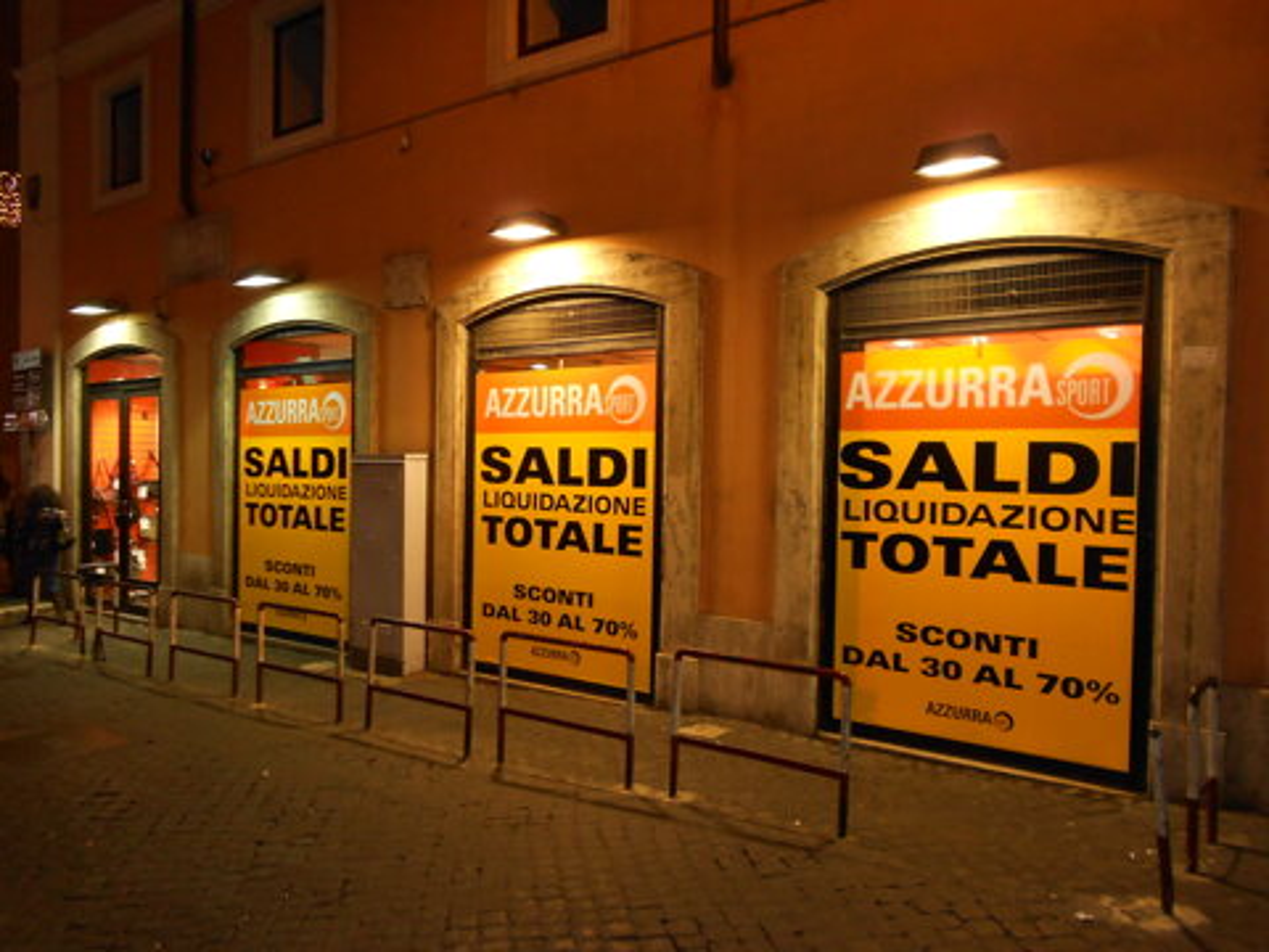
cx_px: 634
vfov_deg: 53.1
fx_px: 953
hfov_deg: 67.3
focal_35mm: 26
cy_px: 476
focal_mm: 4.6
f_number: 3.2
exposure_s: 1/25
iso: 200
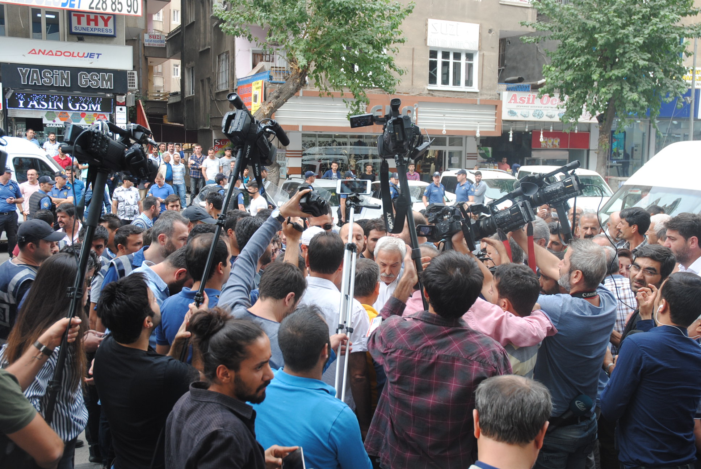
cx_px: 350
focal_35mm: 40
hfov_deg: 47.9
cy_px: 234
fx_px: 790
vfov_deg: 33.1
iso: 200
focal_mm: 27
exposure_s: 1/100
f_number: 5
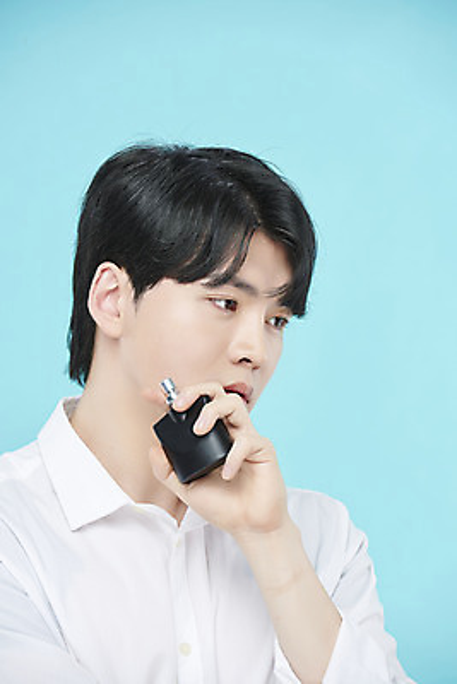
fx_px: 3805
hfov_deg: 6.9
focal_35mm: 200
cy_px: 342
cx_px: 228
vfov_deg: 10.3
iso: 64
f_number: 7.1
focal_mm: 200
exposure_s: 1/125
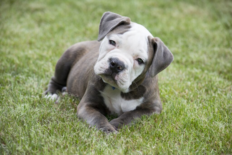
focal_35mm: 129
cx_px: 116
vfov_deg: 10.6
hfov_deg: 15.9
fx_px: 831
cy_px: 78
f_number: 5
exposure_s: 1/160
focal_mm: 86
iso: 100
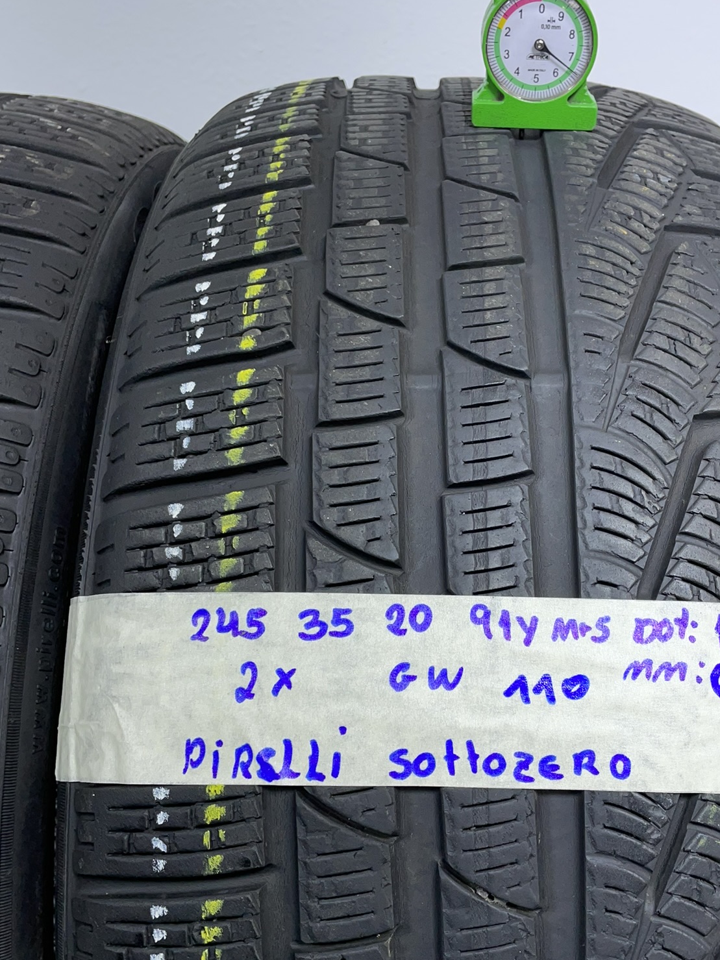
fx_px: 999
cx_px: 467
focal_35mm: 36
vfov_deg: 51.3
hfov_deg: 39.3
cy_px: 517
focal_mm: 4.2
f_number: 1.6
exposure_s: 1/246
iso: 32
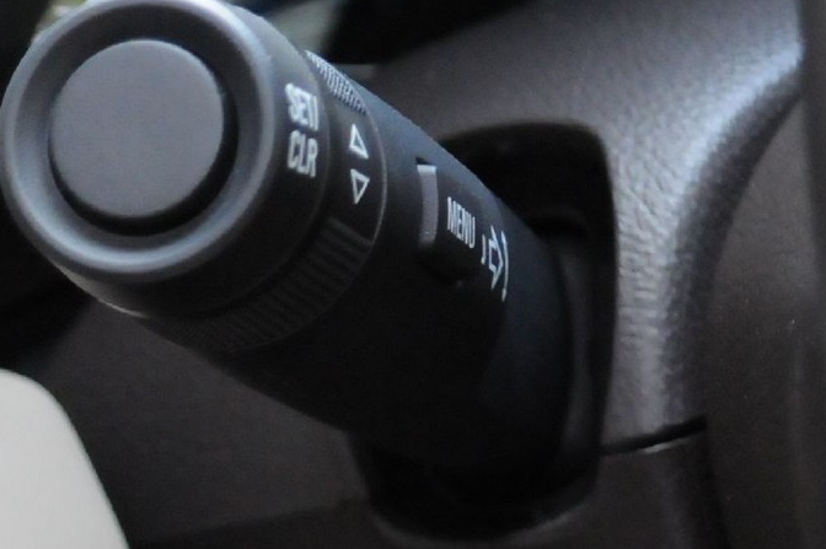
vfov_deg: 6.4
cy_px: 794
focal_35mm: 212
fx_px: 4861
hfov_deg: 9.5
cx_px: -385
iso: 2000
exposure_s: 1/250
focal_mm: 38
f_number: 5.6
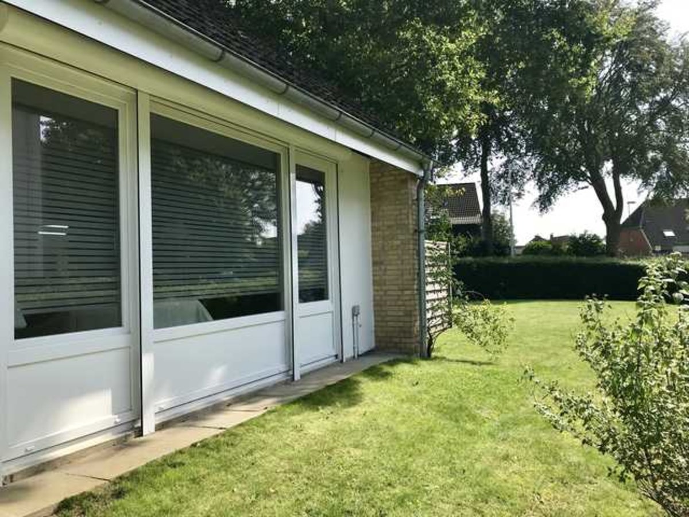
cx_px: 344
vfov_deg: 49.7
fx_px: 557
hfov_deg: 63.4
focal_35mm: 28
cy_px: 258
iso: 20
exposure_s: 1/1473
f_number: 1.8
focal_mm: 3.99
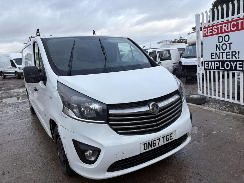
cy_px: 92
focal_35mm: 26
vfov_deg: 53.1
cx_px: 122
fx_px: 183
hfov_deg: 67.3
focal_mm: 5.96
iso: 50
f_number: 1.6
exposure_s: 1/973
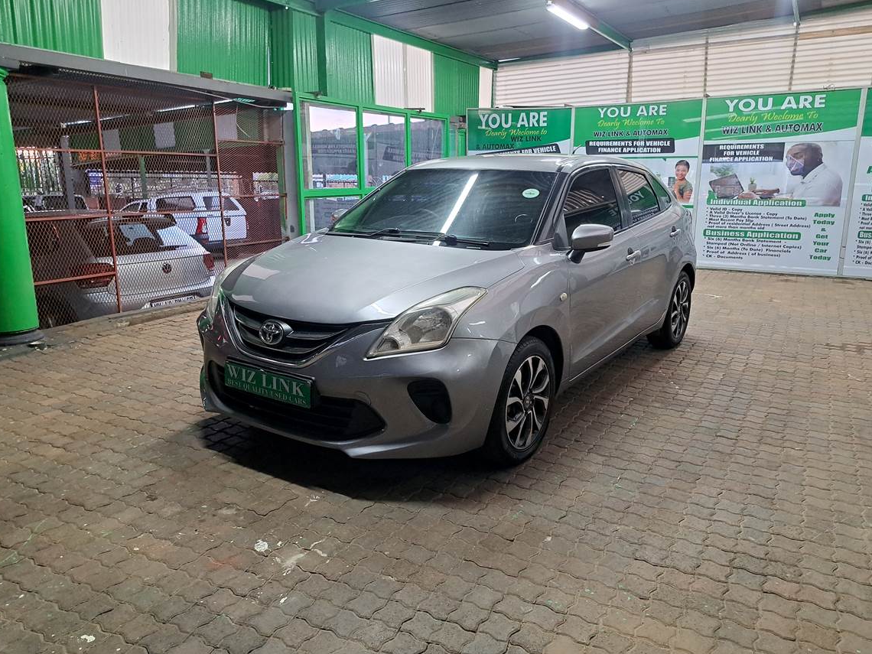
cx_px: 446
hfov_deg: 69.4
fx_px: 630
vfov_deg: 54.9
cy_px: 316
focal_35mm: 25
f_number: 1.8
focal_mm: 5.23
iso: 100
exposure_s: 1/100
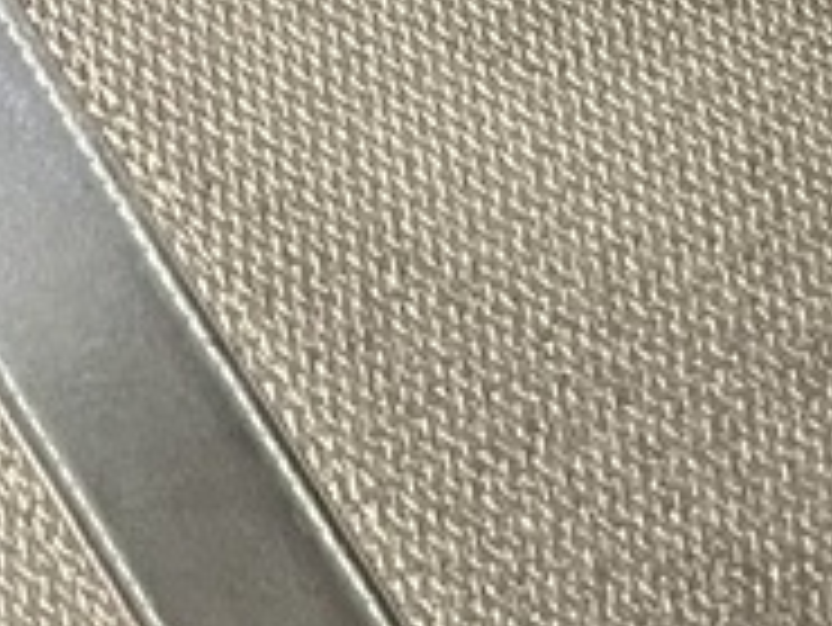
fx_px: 5243
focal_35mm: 218
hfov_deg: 9.0
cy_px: -1567
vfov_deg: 6.1
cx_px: 36
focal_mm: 3.99
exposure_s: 1/30
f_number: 1.8
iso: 500
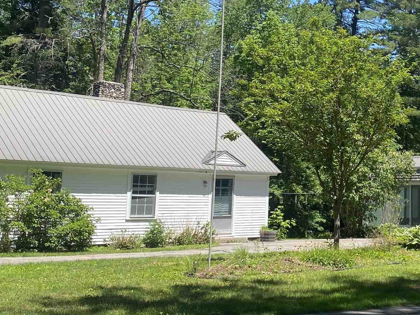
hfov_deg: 30.7
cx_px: 347
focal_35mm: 61
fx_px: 740
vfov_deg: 24.0
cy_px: 123
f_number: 1.8
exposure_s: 1/1412
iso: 32
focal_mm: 4.25
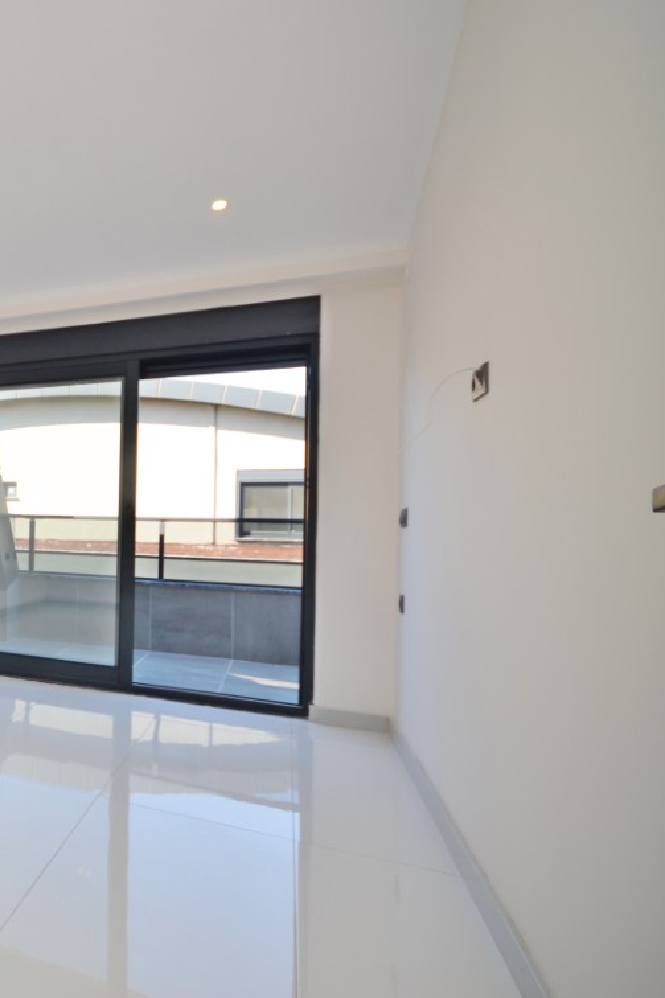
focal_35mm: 23
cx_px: -93
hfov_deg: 41.7
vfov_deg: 76.1
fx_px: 638
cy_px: 493
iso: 200
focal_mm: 10
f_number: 5.6
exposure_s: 1/125
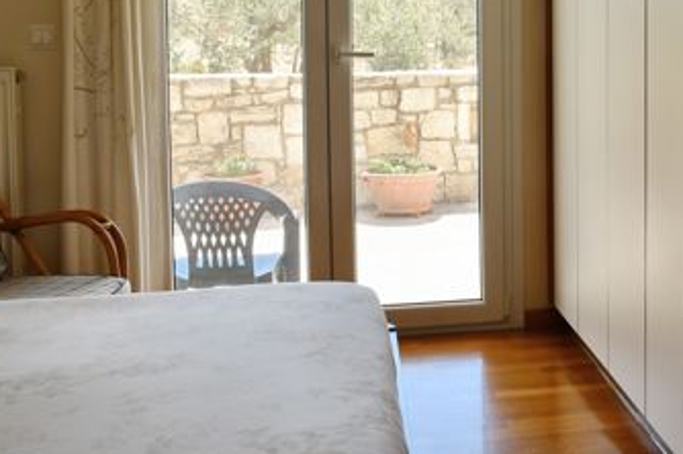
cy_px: 77
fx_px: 1080
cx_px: 696
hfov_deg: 32.1
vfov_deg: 23.3
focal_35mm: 57
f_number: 13
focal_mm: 18
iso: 100
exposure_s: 1/25
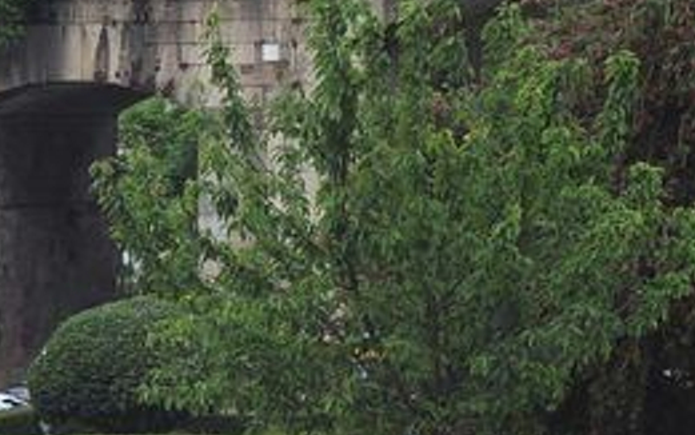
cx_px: 7
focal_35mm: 219
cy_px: 651
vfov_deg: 5.9
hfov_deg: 9.5
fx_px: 4149
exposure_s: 1/500
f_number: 5
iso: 200
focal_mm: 70
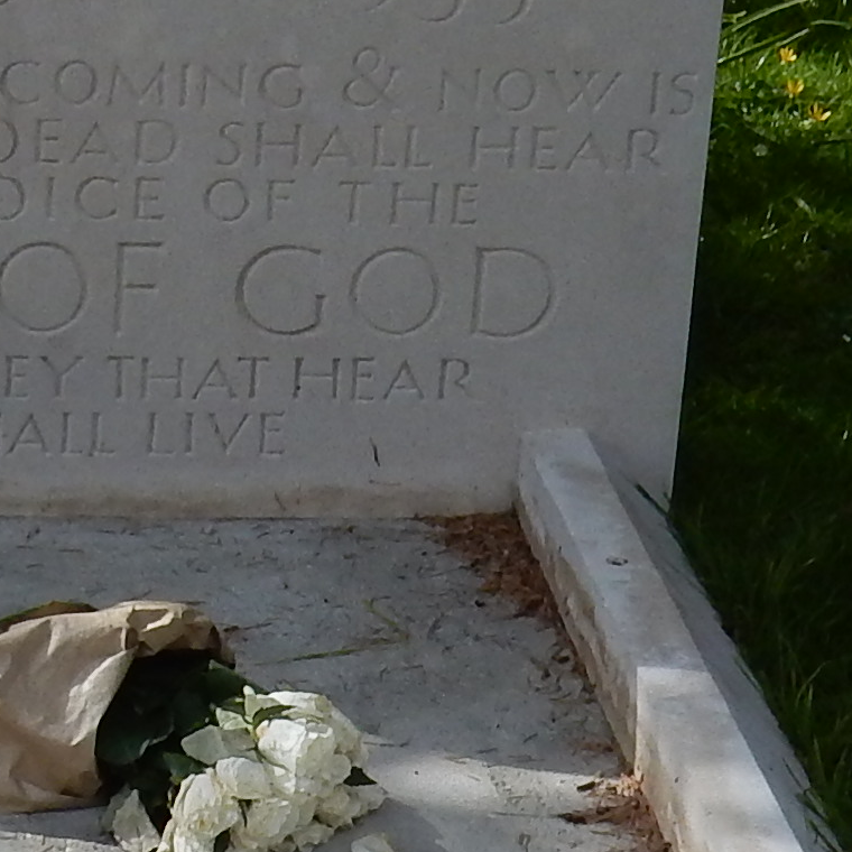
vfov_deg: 9.0
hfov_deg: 9.1
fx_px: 5374
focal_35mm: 193
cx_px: 315
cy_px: 777
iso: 125
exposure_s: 1/1250
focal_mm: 6.4
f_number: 4
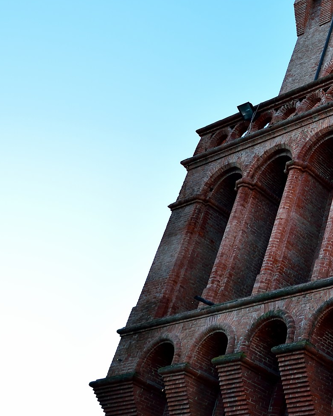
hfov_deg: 21.3
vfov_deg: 30.0
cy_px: 103
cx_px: 479
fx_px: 764
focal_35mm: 62
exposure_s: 1/125
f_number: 3.5
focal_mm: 18
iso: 100
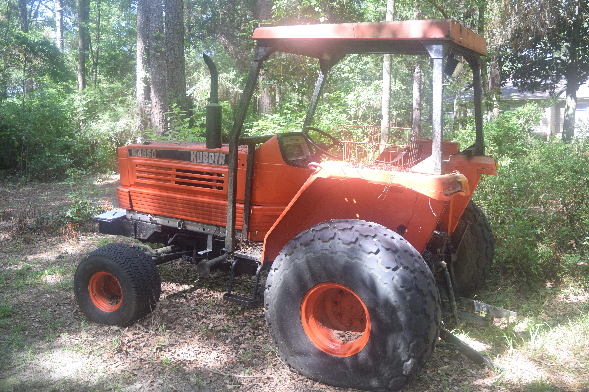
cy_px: 196
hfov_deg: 57.2
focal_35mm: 33
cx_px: 294
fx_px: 540
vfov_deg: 40.0
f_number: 5.6
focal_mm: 22
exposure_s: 1/125
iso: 400
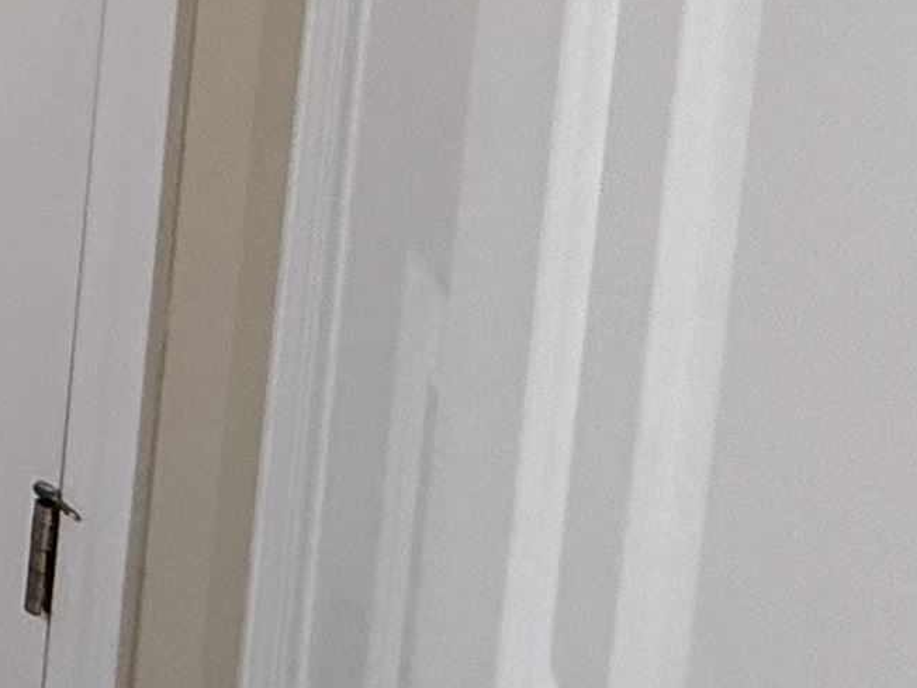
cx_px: -1231
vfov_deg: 16.6
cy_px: -706
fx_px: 1748
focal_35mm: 66
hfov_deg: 15.7
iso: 320
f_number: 2.2
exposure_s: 1/120
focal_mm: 2.22
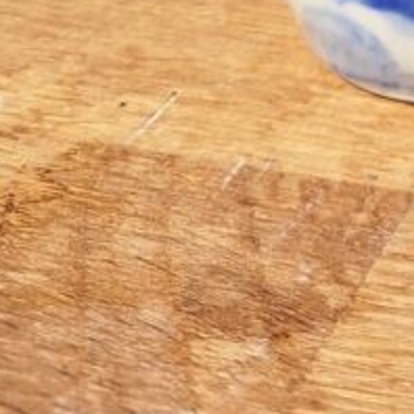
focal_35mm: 105
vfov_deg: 13.6
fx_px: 1421
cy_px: -464
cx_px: 757
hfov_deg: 14.5
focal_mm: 5.54
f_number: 1.8
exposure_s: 1/2725
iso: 40
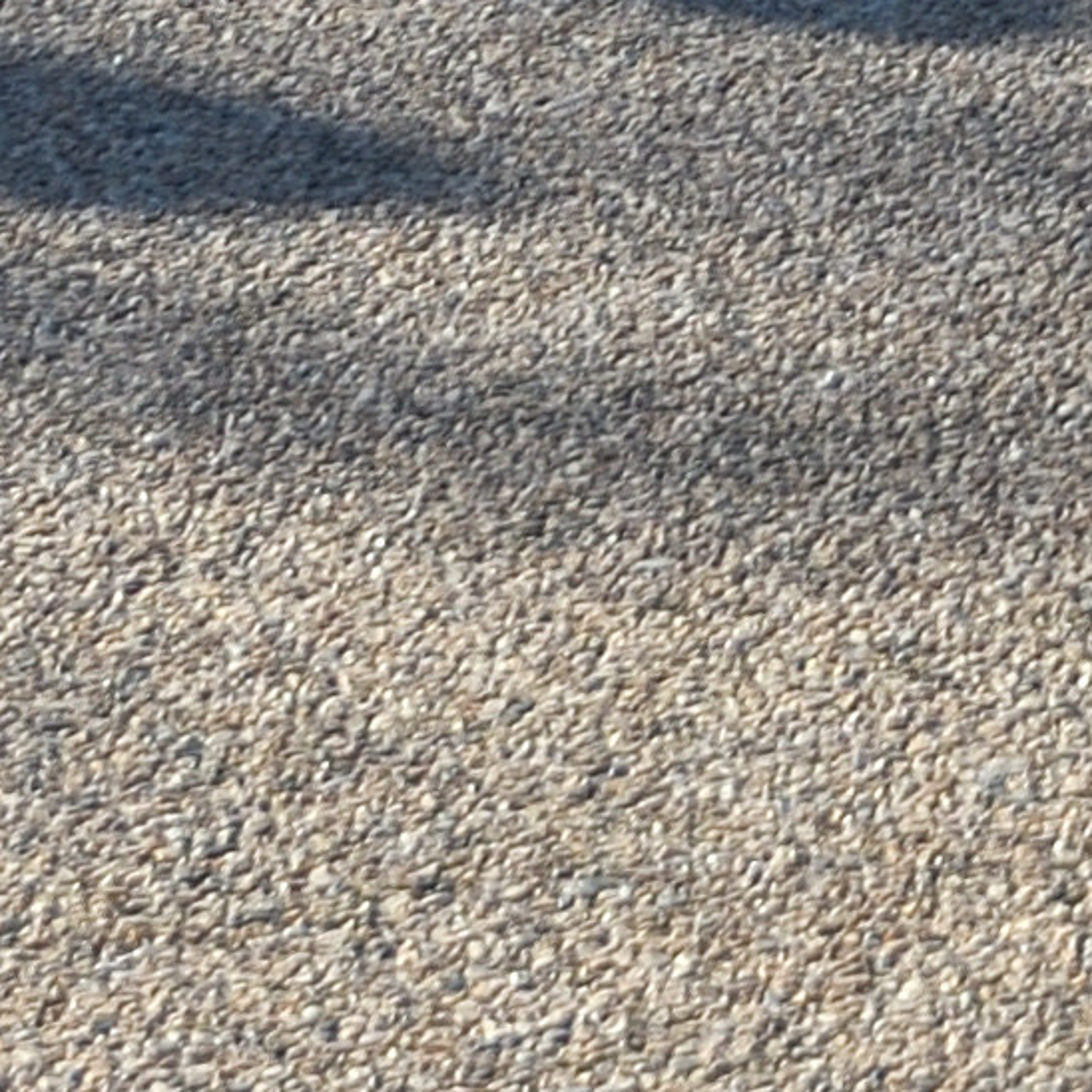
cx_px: 3597
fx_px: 12028
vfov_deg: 5.0
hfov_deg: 4.9
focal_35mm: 337
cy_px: -1989
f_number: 5.6
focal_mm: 26
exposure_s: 1/250
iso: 140
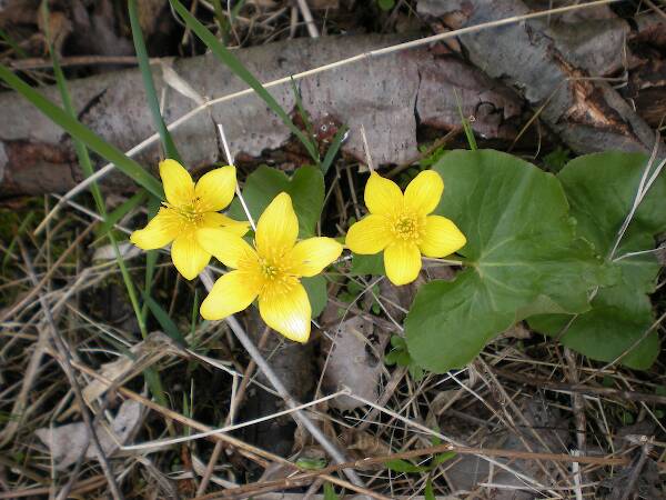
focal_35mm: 38
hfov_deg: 49.0
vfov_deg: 37.7
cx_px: 333
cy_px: 250
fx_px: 731
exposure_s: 1/130
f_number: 3.1
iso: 64
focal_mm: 6.3
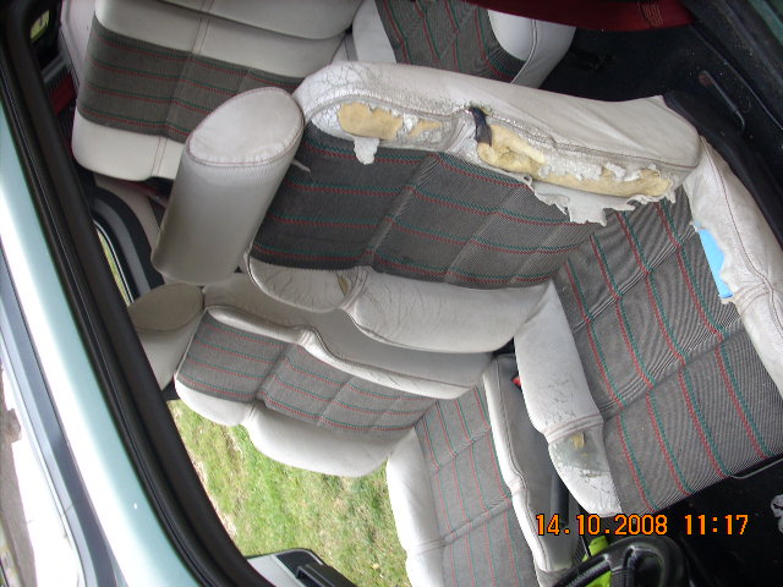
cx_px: 392
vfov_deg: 38.7
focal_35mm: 37
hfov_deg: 50.1
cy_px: 294
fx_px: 837
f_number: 2.8
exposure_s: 1/57.5
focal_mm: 6.2
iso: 64
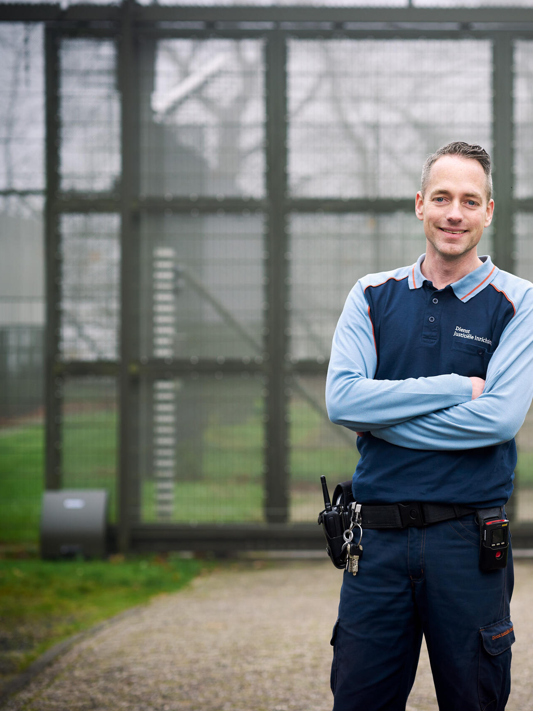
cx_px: 524
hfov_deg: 11.9
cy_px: 356
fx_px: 2526
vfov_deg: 16.0
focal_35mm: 123
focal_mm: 85
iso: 125
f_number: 2.8
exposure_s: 1/125
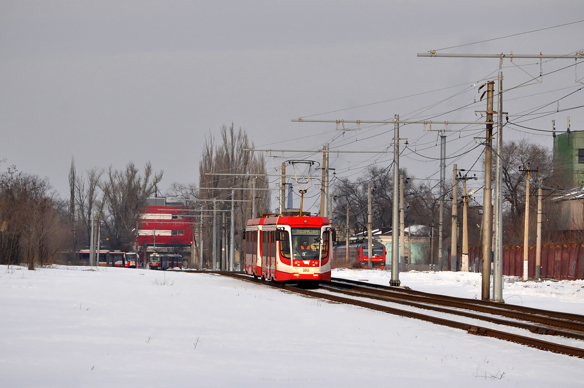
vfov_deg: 8.7
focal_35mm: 158
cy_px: 194
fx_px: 2551
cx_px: 292
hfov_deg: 13.1
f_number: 8
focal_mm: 105
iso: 200
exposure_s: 1/500
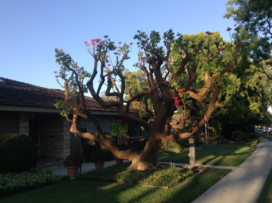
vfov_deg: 42.8
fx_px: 259
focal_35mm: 33
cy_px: 102
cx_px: 136
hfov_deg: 55.4
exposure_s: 1/325
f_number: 2.4
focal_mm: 3.3
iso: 25
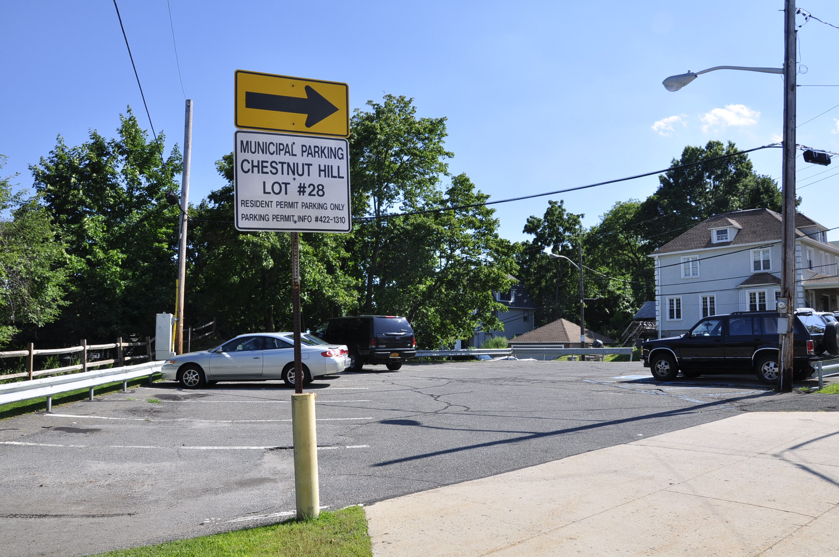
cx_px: 420
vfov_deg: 47.8
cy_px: 278
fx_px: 628
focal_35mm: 27
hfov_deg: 67.4
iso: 200
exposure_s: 1/320
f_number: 9
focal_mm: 18
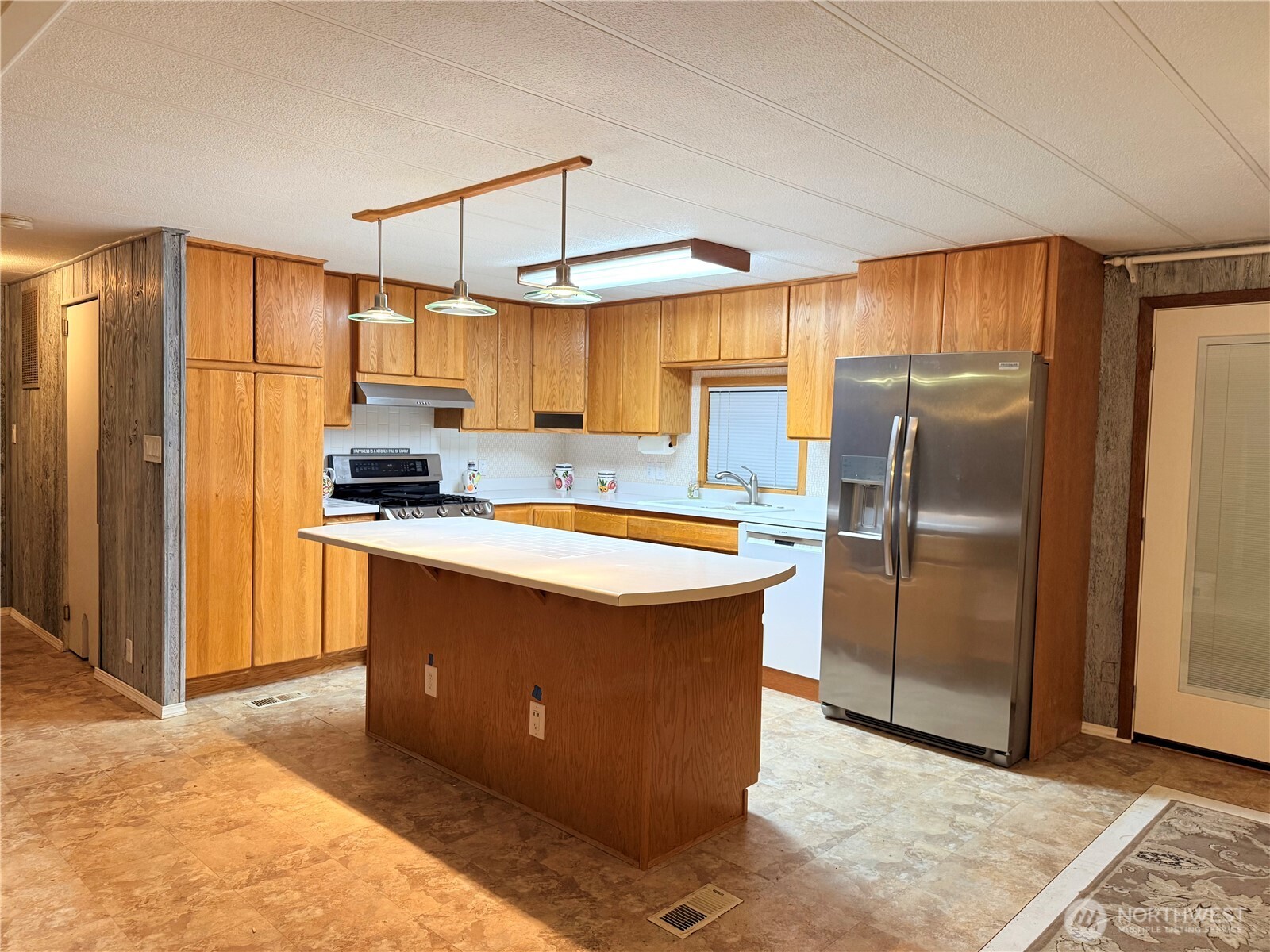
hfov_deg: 71.6
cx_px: 635
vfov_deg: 56.8
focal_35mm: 24
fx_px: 881
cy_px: 476
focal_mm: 6.76
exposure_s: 1/60
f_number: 1.78
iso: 200
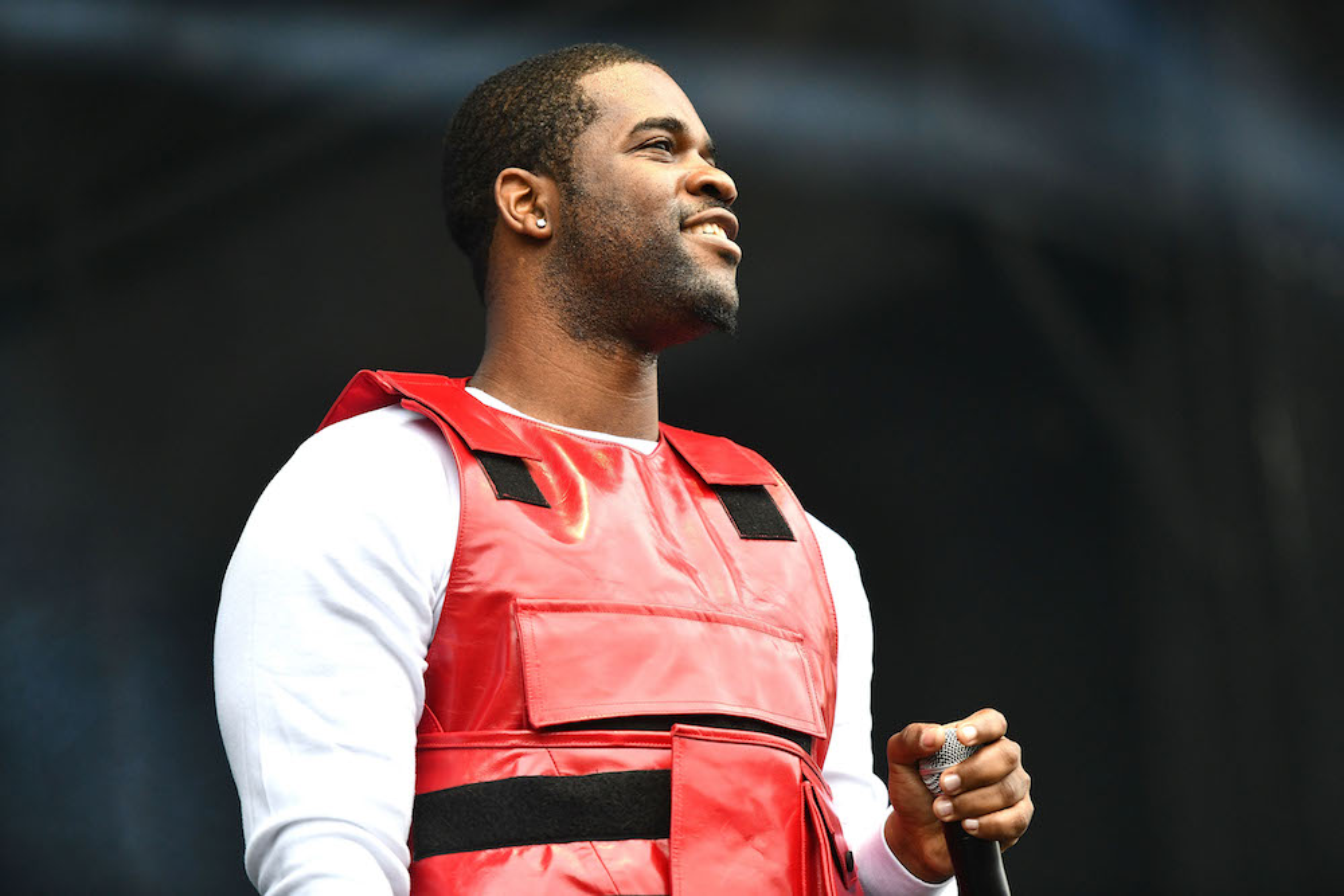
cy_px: 448
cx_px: 672
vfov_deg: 7.8
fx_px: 6534
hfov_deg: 11.7
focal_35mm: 175
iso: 1600
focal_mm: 175
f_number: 4
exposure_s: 1/2000
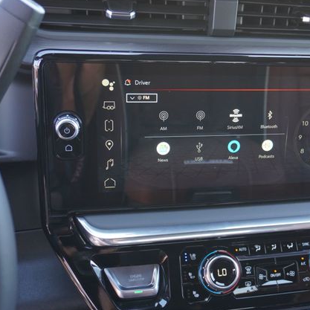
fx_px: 476
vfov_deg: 36.1
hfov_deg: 35.6
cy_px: 155
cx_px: 216
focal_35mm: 47
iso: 400
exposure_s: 1/60
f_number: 4.5
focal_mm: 24
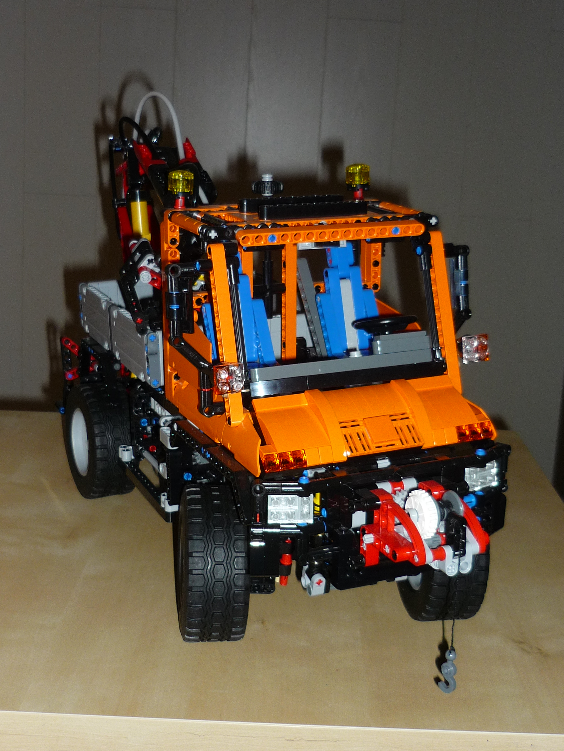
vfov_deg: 41.2
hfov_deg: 31.5
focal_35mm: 46
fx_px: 999
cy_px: 376
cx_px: 282
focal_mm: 6
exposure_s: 1/30
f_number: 2.9
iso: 100
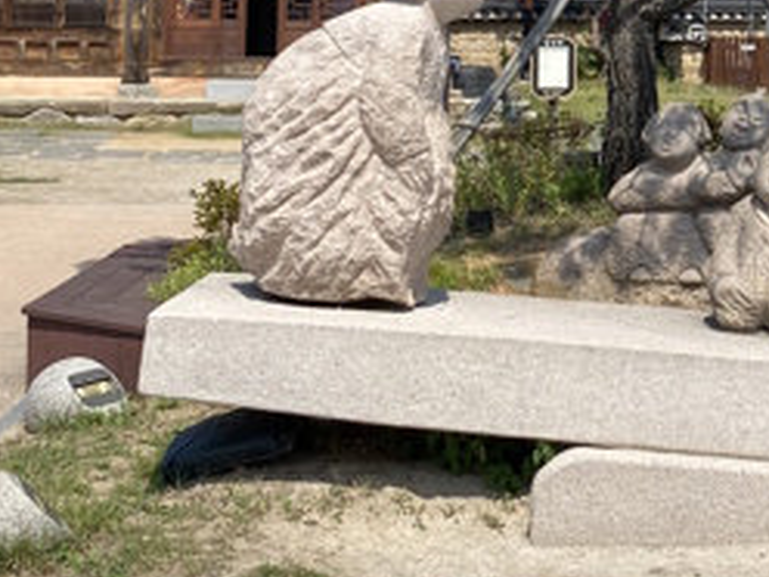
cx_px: 862
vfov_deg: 17.1
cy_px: -34
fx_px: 1866
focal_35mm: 84
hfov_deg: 21.9
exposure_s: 1/3497
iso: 32
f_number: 1.8
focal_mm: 4.25
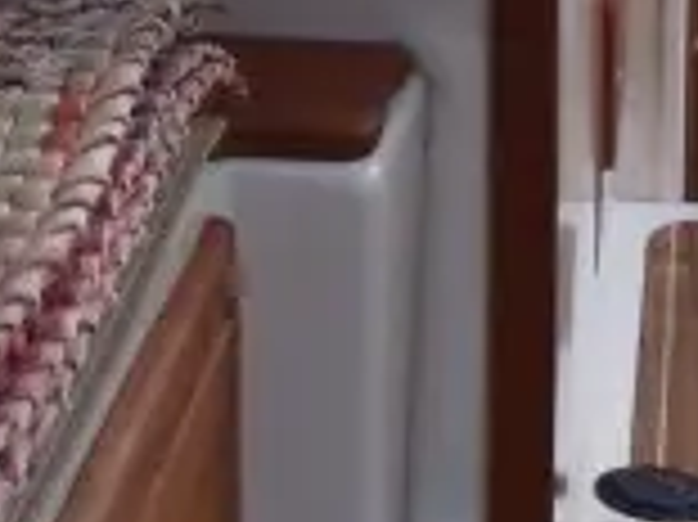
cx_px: 743
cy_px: -598
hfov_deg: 8.7
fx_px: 4574
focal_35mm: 227
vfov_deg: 6.3
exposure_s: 1/80
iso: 400
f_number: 3.5
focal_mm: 6
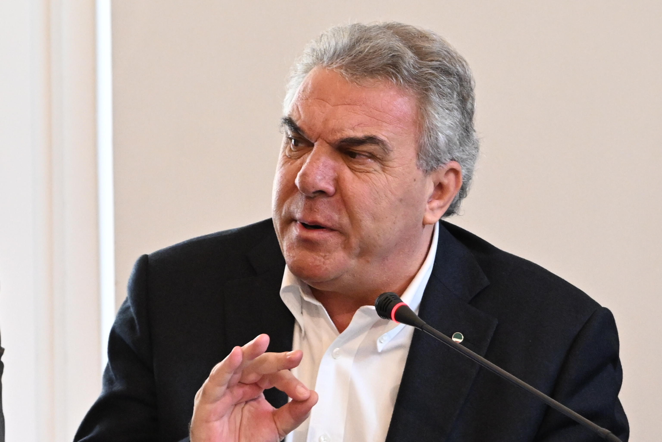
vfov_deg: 7.6
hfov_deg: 11.4
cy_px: 221
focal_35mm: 180
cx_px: 331
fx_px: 3310
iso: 2500
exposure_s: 1/250
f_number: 4.5
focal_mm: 120
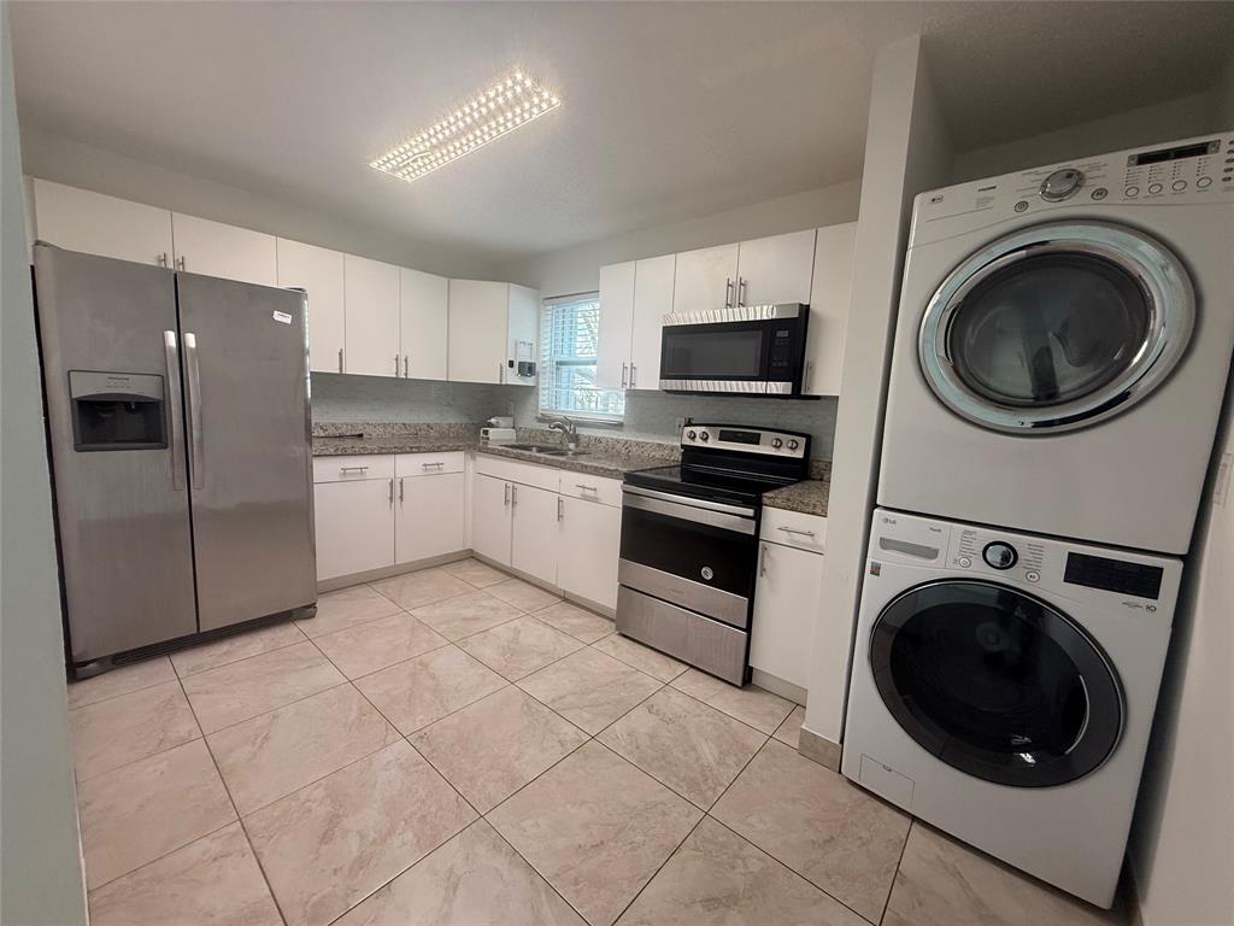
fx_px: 499
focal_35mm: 14
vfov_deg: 85.7
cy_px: 463
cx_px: 617
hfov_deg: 102.1
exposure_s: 1/120
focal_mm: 2.22
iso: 200
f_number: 2.2
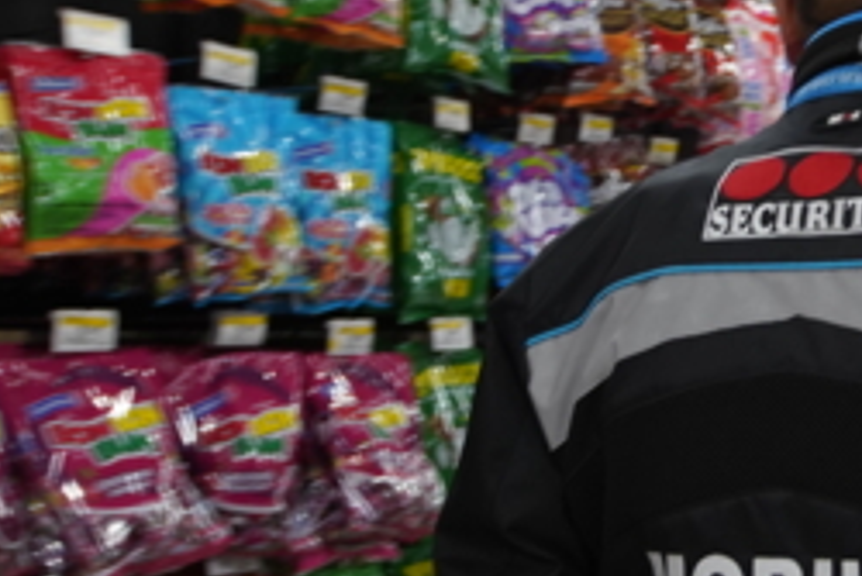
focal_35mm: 64
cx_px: 865
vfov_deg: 21.3
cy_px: 305
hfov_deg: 29.3
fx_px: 1533
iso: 640
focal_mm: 16
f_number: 3.2
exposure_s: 1/80
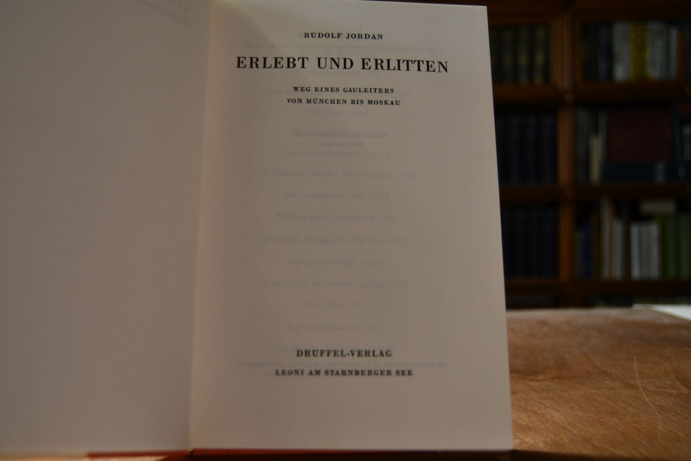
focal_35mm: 39
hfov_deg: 49.6
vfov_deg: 34.2
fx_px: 748
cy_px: 230
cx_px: 346
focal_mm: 26
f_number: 4.5
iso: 400
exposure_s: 1/250
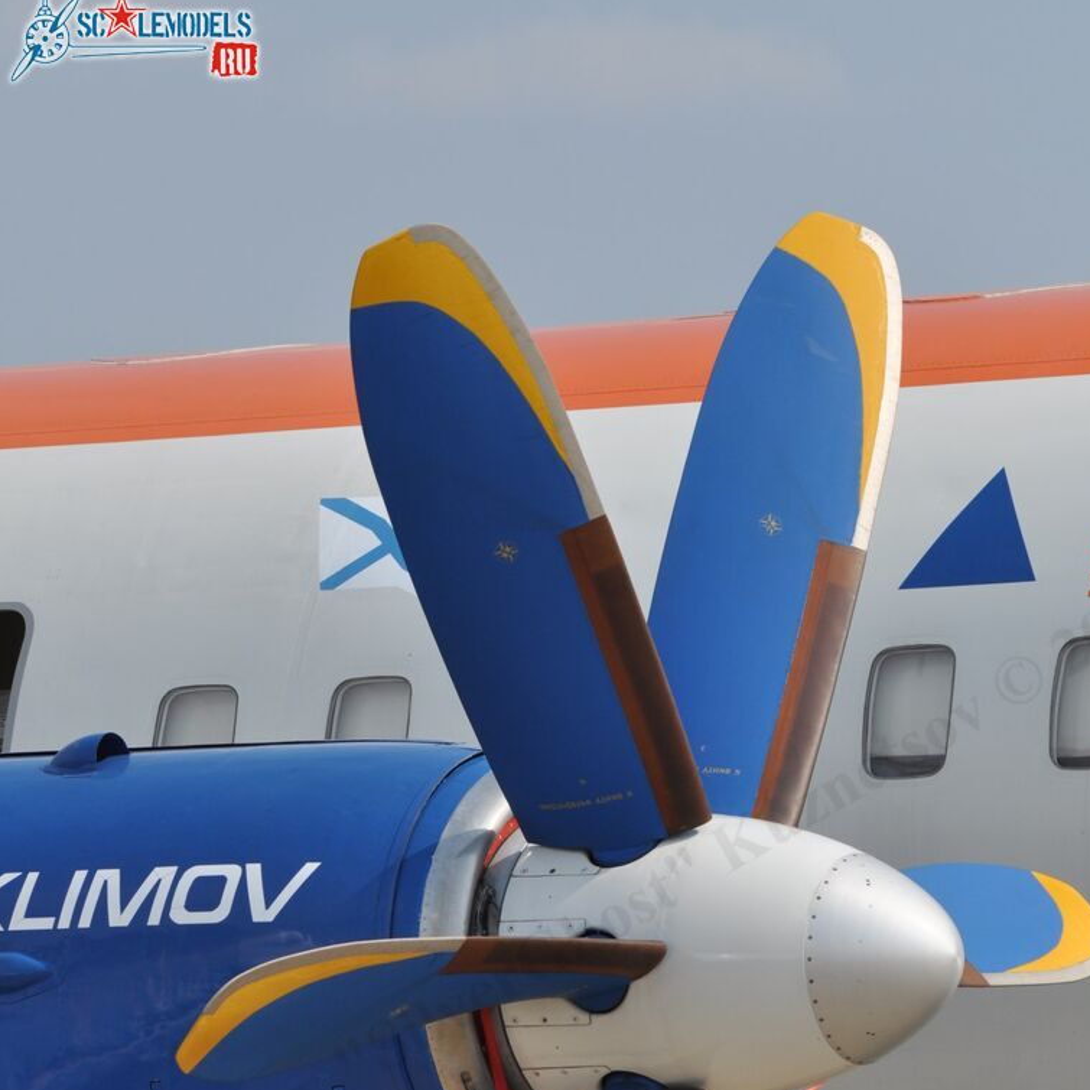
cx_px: 612
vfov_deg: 5.2
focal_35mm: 335
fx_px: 11924
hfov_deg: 5.2
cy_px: 892
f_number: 8
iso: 200
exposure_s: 1/800
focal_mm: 155
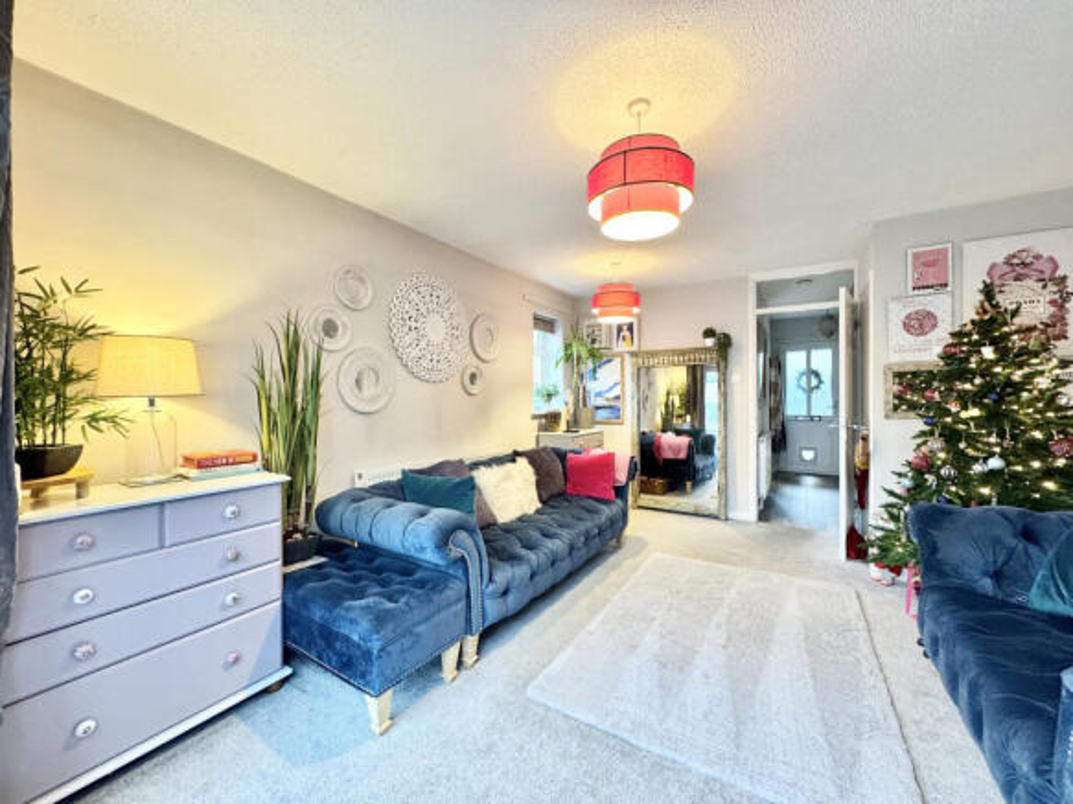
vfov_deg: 85.7
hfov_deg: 102.1
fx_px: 434
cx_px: 536
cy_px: 402
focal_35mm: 14
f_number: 2.2
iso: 250
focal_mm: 2.22
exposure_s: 1/50
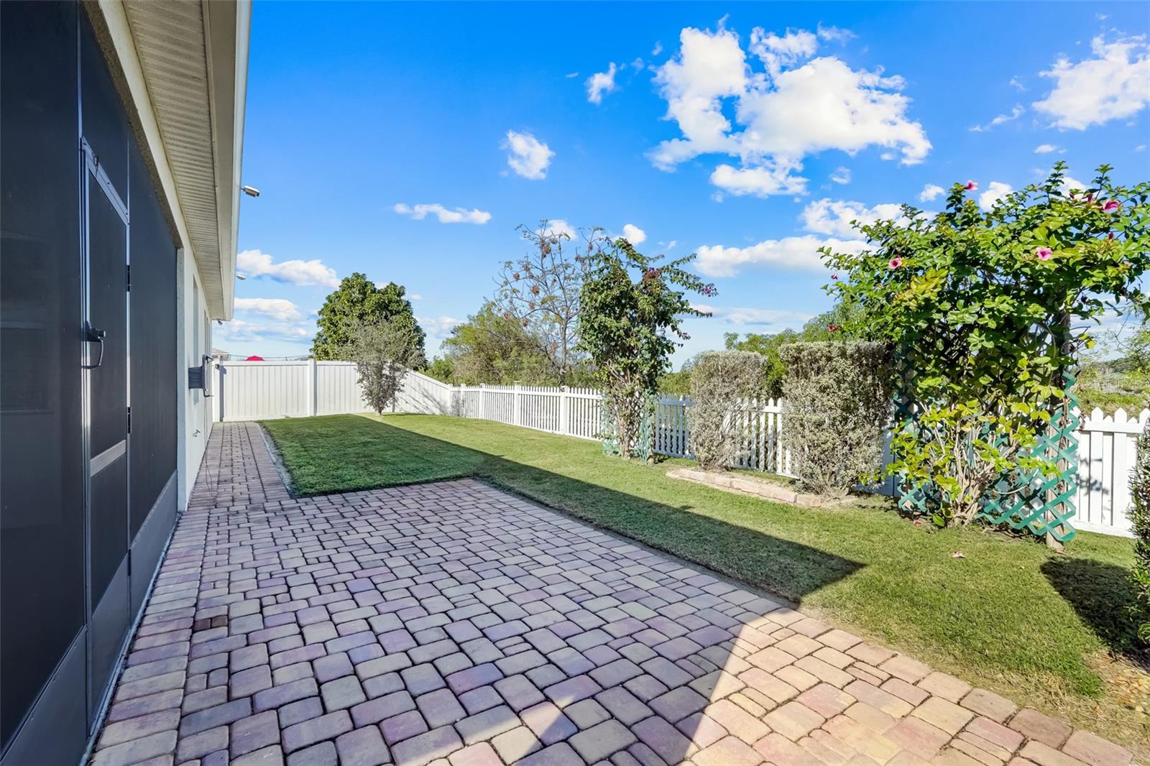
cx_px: 575
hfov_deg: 96.7
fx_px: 511
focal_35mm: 16
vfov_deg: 73.7
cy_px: 383
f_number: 9
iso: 250
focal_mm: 16
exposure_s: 1/13
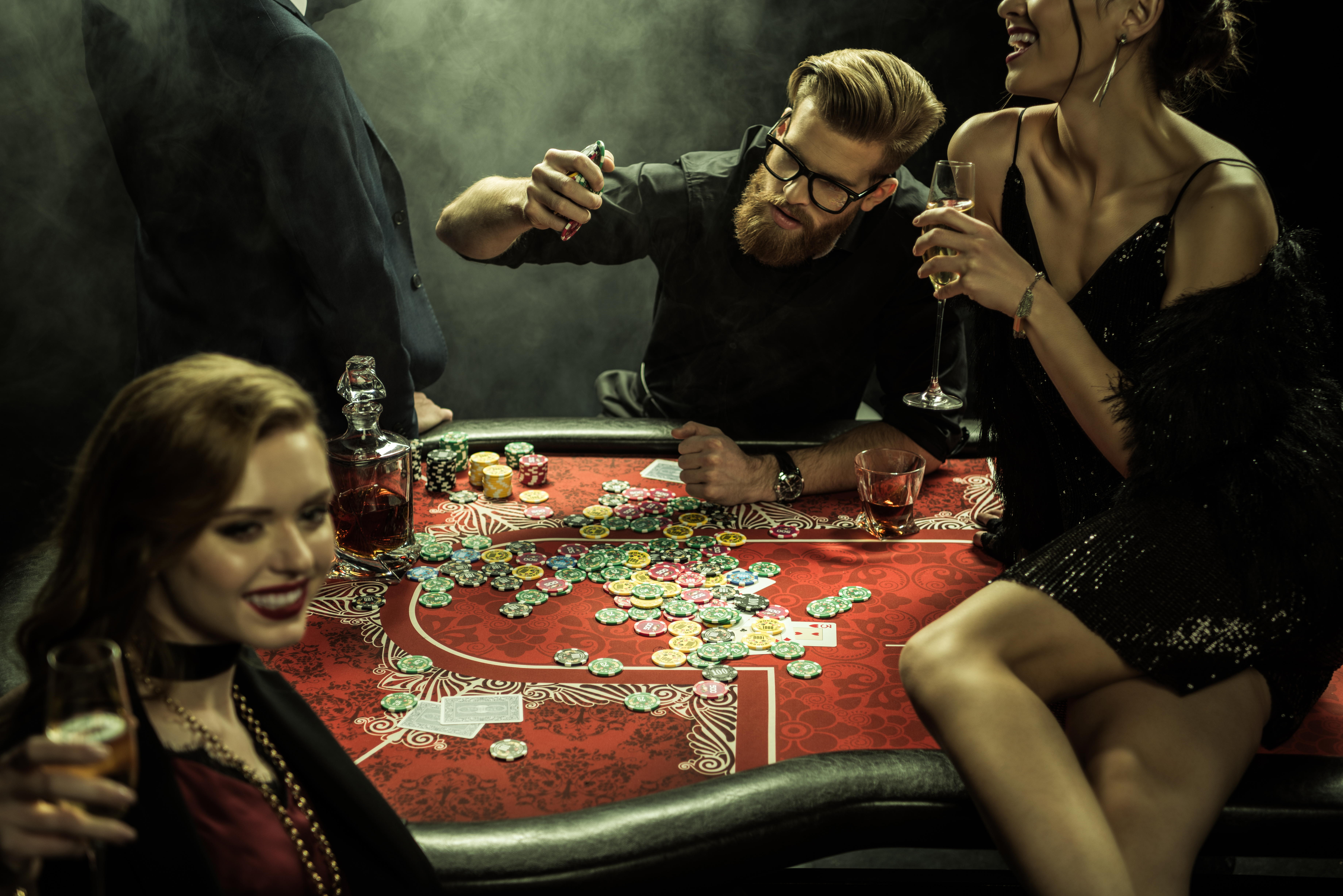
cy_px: 448
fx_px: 1940
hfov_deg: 38.2
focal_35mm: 52
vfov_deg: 26.0
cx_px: 672
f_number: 3.2
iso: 100
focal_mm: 52
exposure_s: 1/160
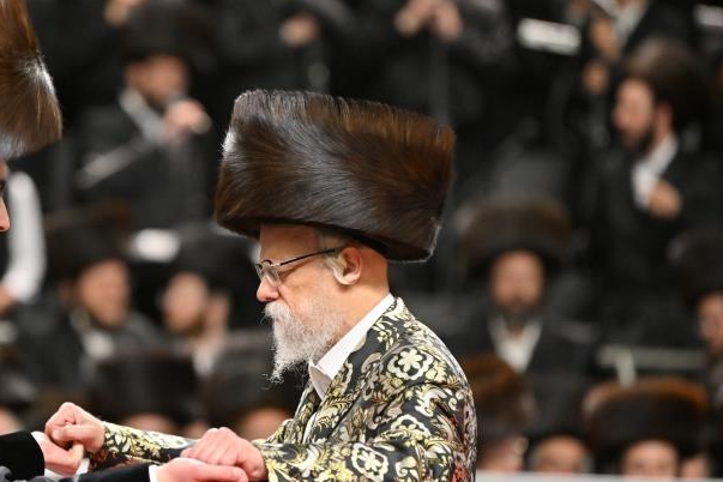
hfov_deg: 6.9
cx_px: 207
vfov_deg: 4.6
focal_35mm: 297
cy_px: 255
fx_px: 5964
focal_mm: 175
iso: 1000
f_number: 2.8
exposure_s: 1/200
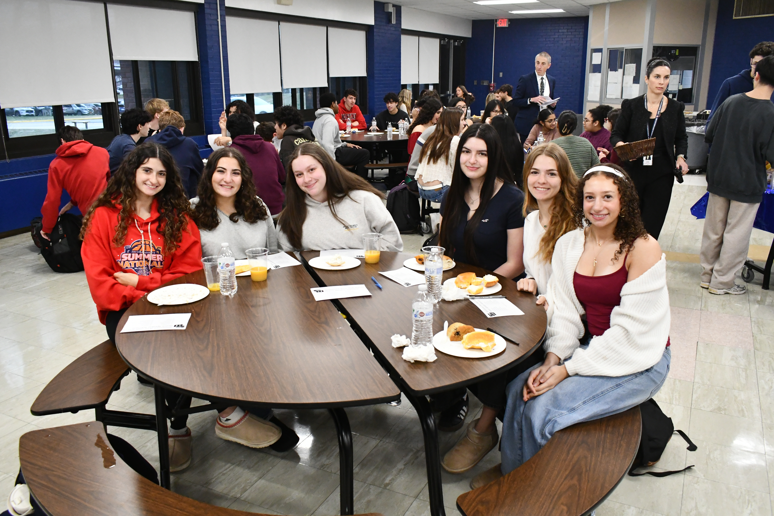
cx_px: 387
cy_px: 258
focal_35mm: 30
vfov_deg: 43.6
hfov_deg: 61.9
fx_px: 645
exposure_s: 1/160
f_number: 6.3
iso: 4000
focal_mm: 20
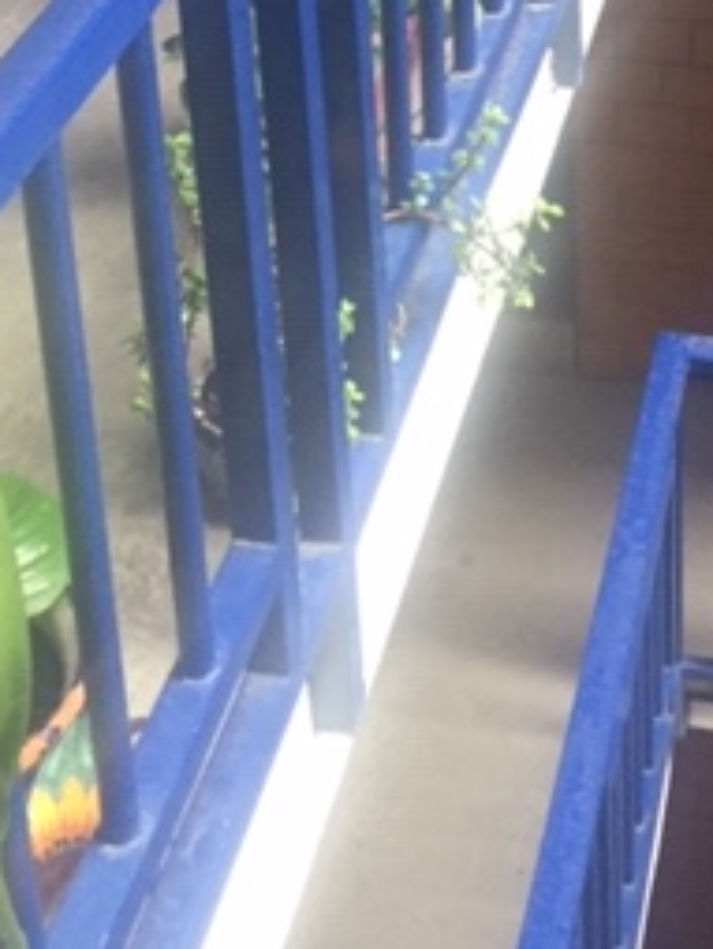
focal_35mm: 73
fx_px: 2001
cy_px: -232
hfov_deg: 20.0
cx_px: 556
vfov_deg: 23.9
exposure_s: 1/30
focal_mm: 4.15
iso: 160
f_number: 2.2
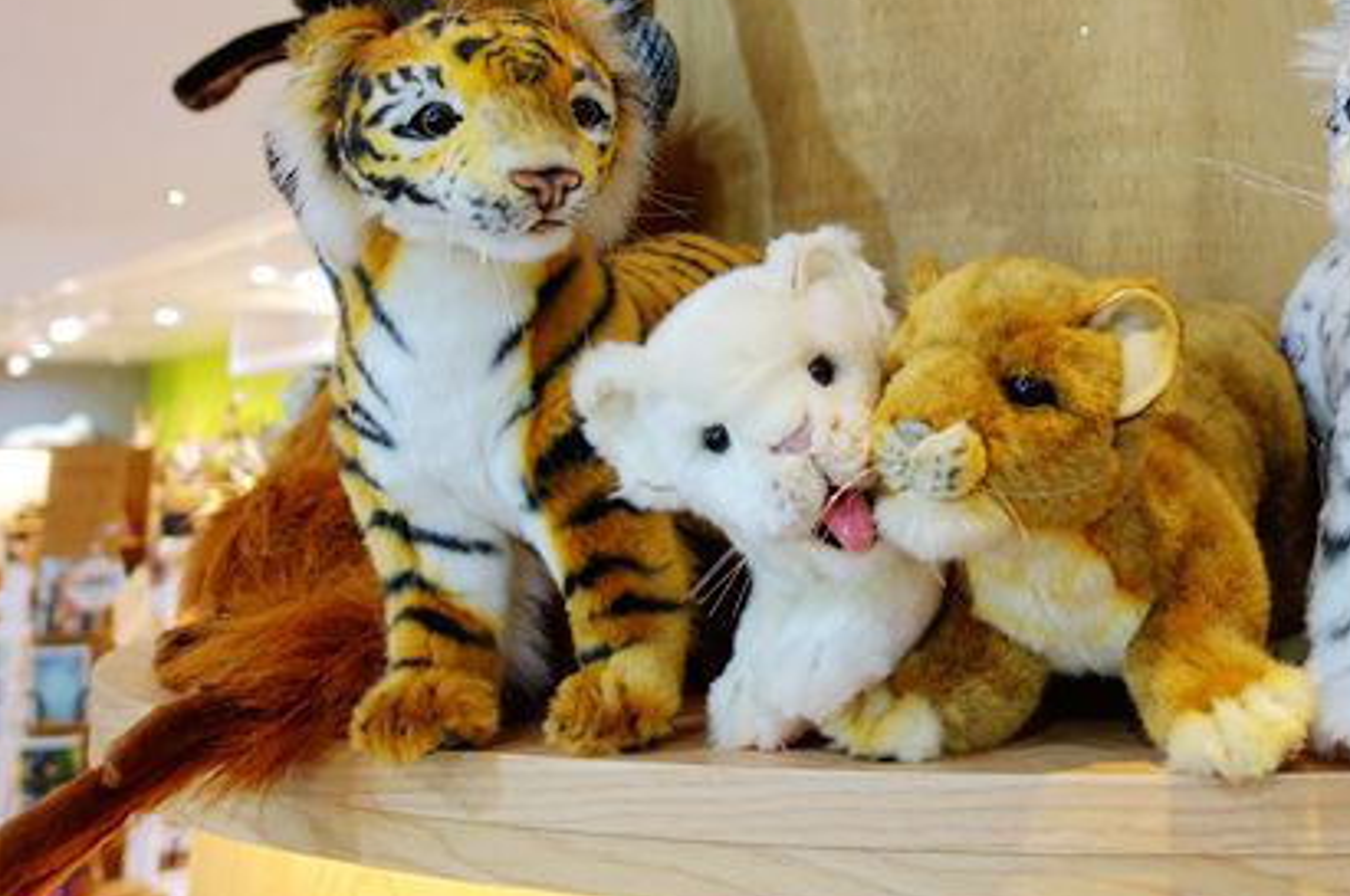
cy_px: 212
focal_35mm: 38
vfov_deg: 34.2
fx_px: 1423
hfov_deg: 49.4
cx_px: 956
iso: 160
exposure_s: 1/30
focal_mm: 8.8
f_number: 1.8
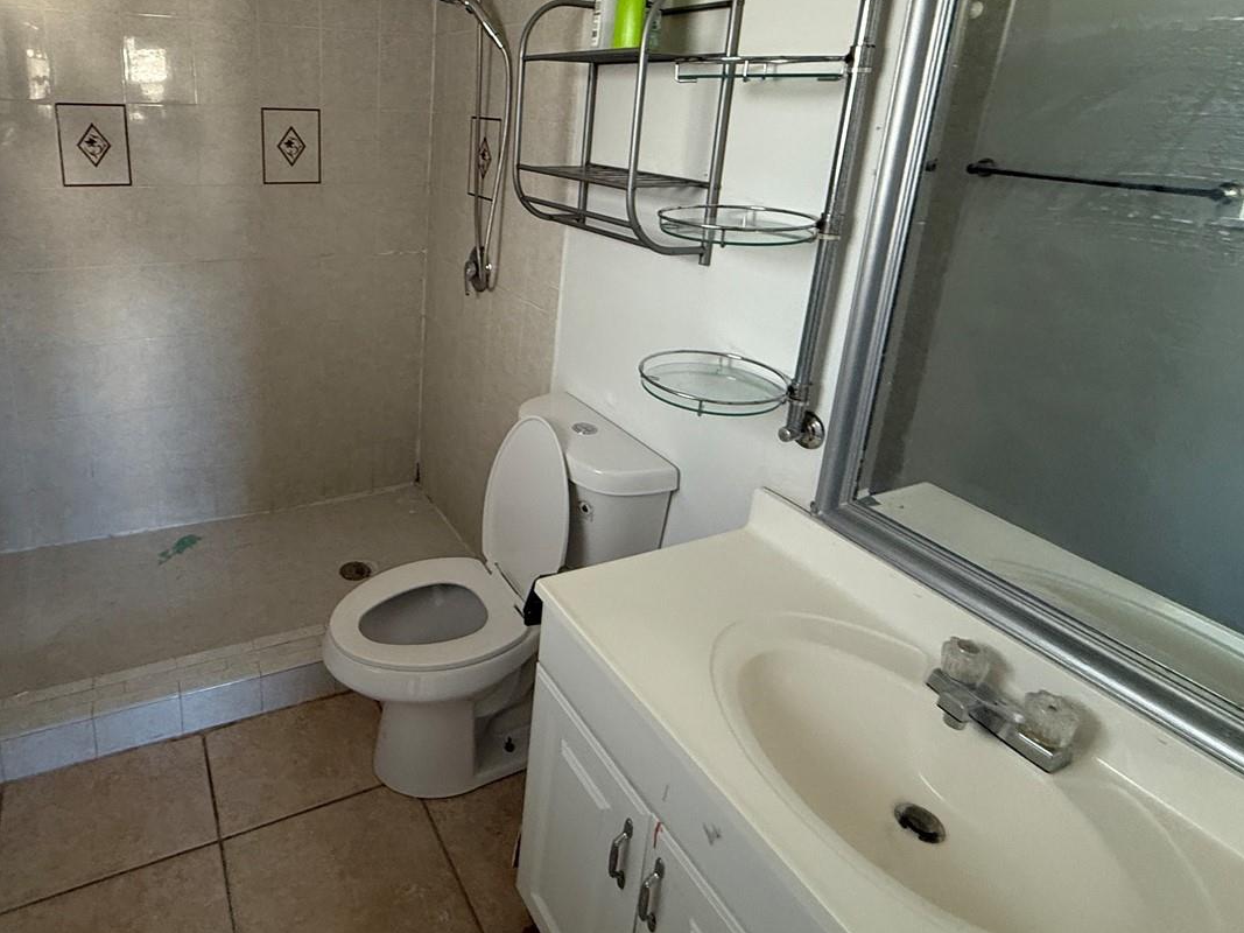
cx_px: 428
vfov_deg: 62.0
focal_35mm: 21
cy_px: 318
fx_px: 755
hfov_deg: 76.8
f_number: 2.2
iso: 320
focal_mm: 2.22
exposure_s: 1/90
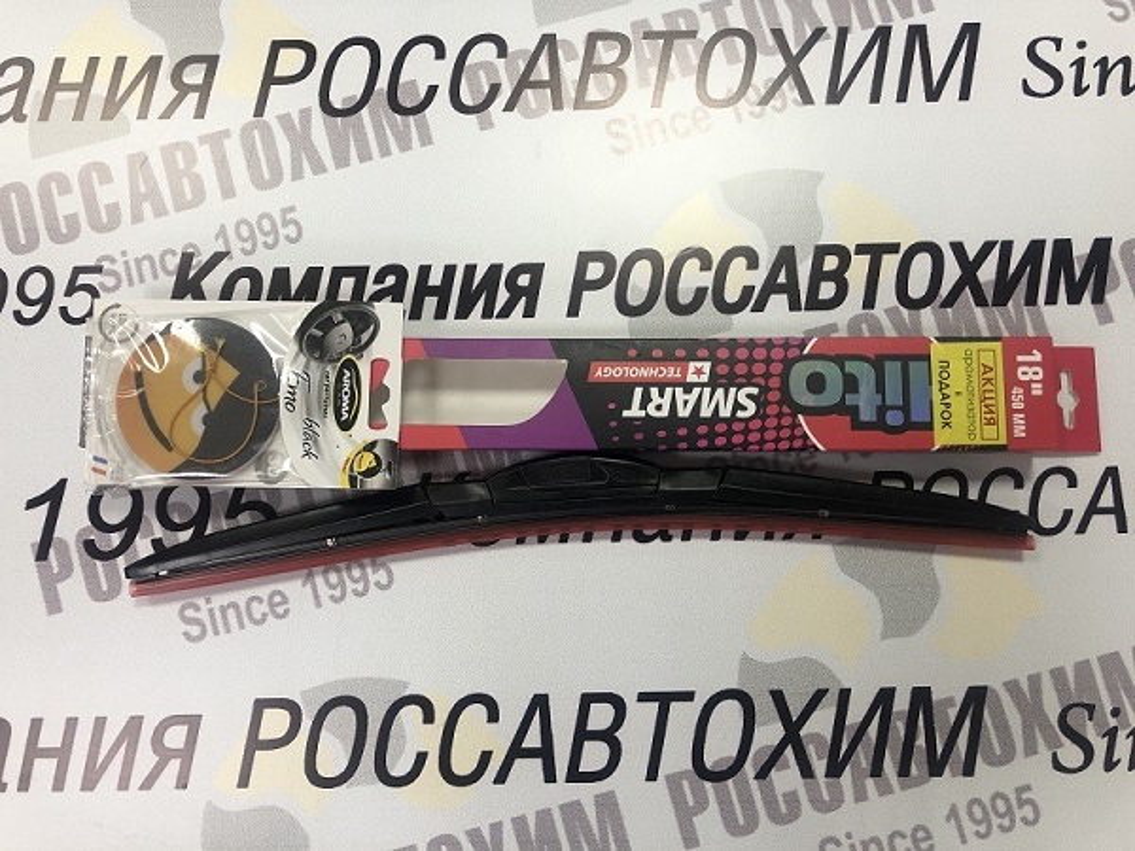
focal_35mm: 28
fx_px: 918
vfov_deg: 49.7
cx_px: 568
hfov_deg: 63.4
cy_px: 426
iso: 40
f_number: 1.8
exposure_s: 1/25
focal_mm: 3.99
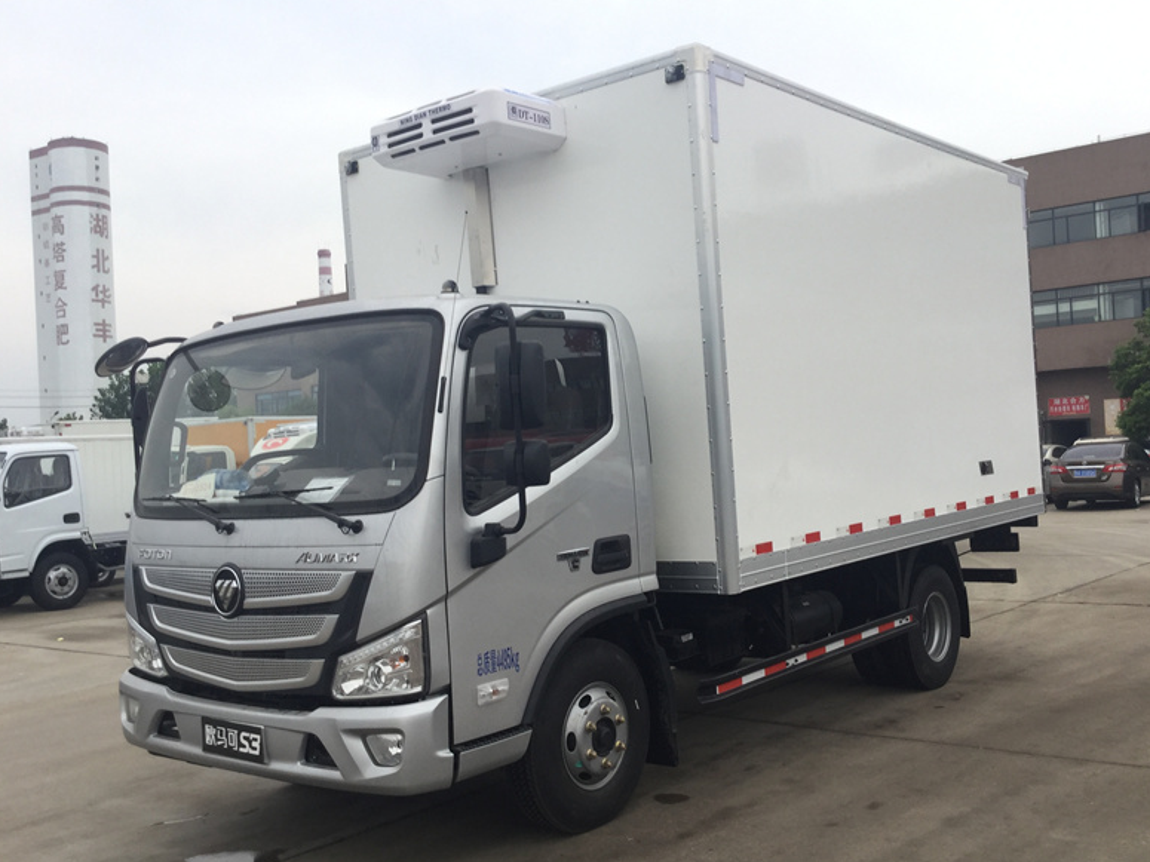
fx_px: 1063
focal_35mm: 32
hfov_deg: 56.8
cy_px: 435
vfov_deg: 44.1
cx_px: 573
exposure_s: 1/128
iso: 25
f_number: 2.4
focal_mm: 3.3
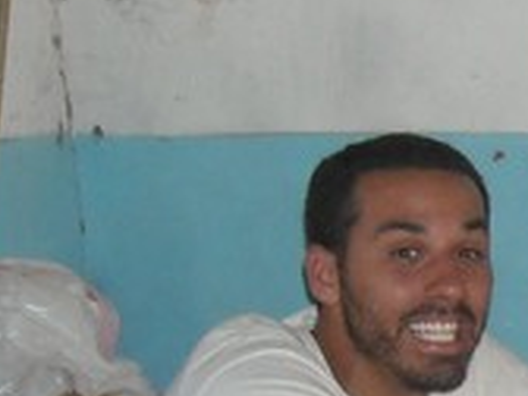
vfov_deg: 7.0
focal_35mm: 210
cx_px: 1028
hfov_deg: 8.9
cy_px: 415
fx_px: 3203
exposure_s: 1/60
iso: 200
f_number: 3.1
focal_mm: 7.1
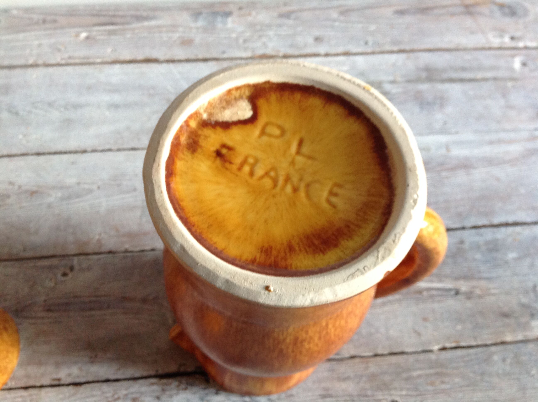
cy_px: 201
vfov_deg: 40.6
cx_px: 269
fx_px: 543
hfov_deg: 52.7
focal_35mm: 35
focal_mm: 4.28
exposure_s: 1/15
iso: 200
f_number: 2.4
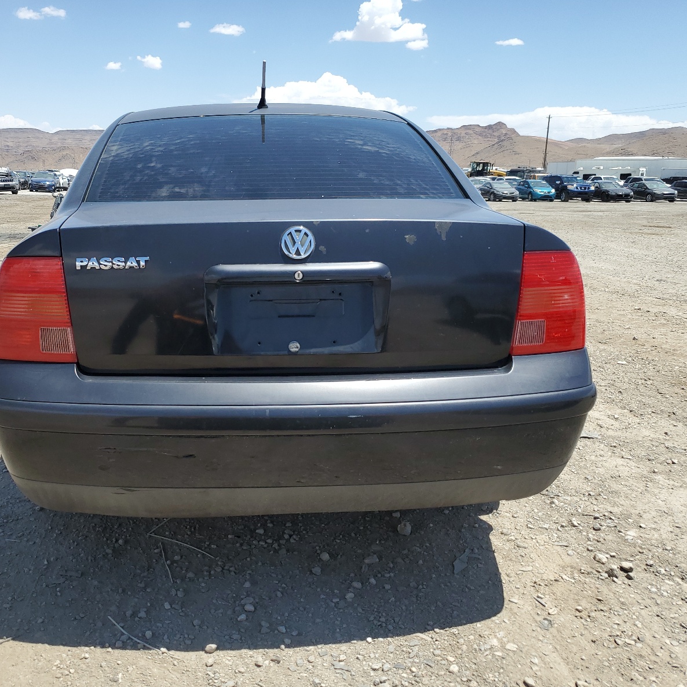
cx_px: 250
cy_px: 343
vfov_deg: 52.5
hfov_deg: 51.9
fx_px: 696
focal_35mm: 31
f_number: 1.5
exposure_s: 1/3333
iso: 50
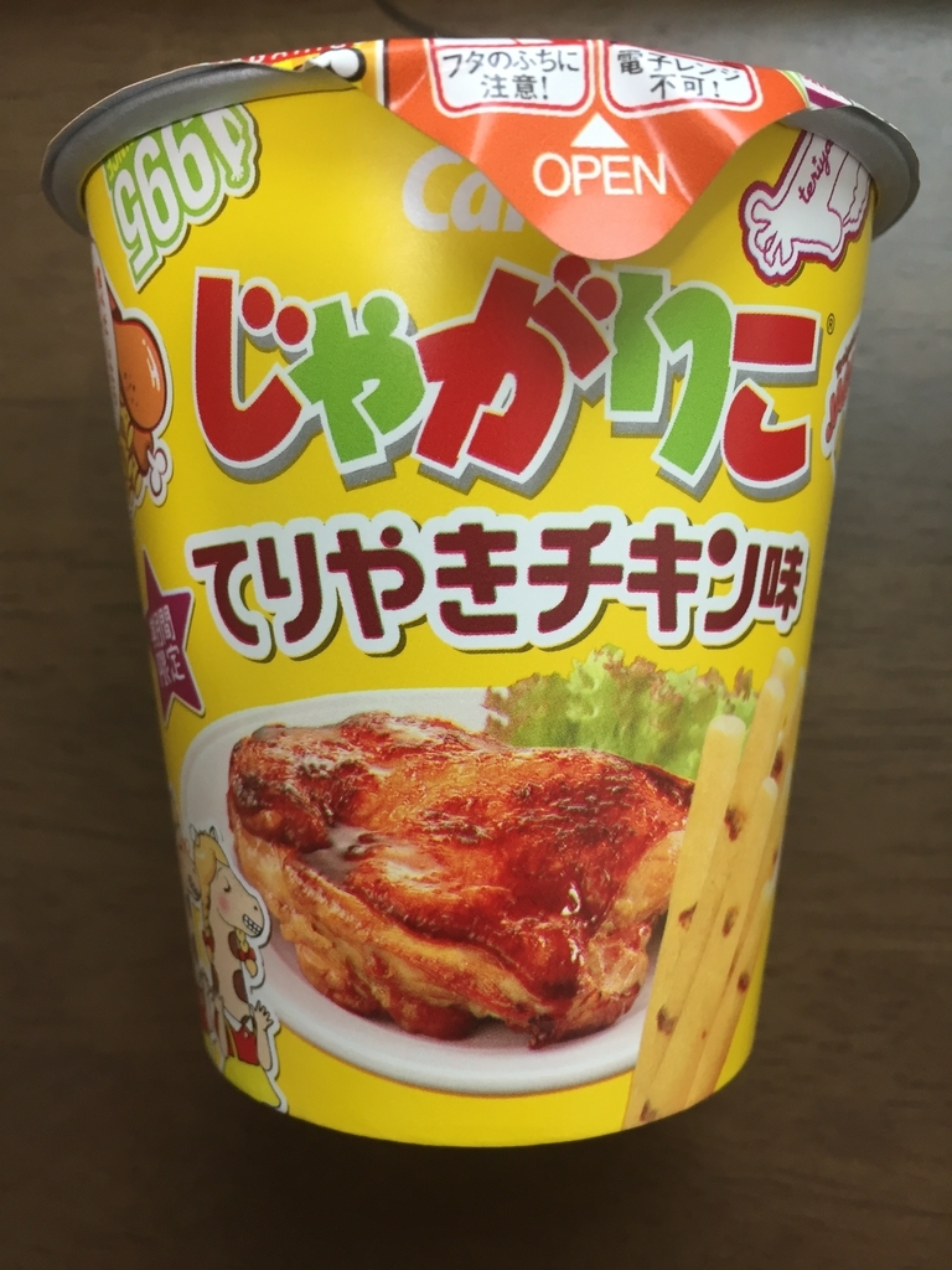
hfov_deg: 48.2
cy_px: 635
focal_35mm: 29
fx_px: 1063
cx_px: 476
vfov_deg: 61.7
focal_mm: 4.15
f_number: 2.2
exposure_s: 1/30
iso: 80
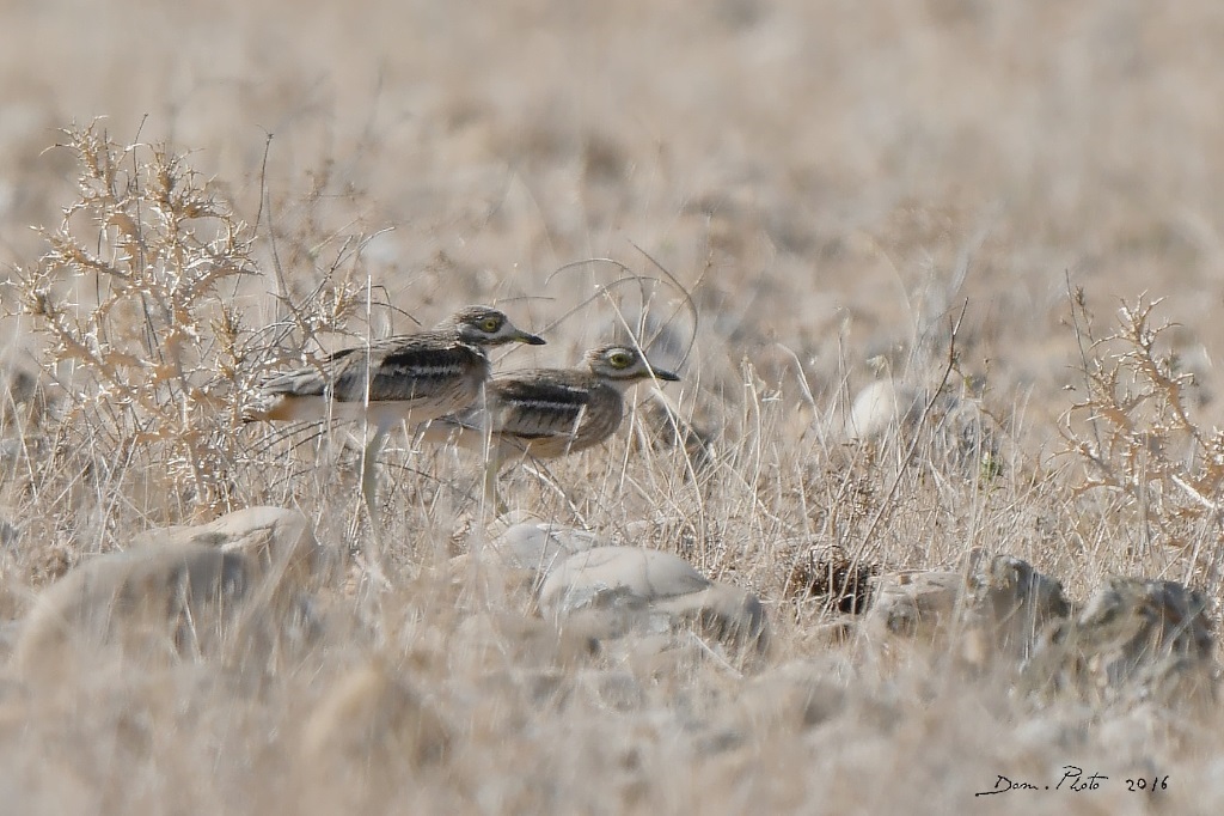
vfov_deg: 1.8
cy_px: 408
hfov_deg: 2.8
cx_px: 612
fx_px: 25490
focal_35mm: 750
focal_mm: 500
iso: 220
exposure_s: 1/2000
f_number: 5.6
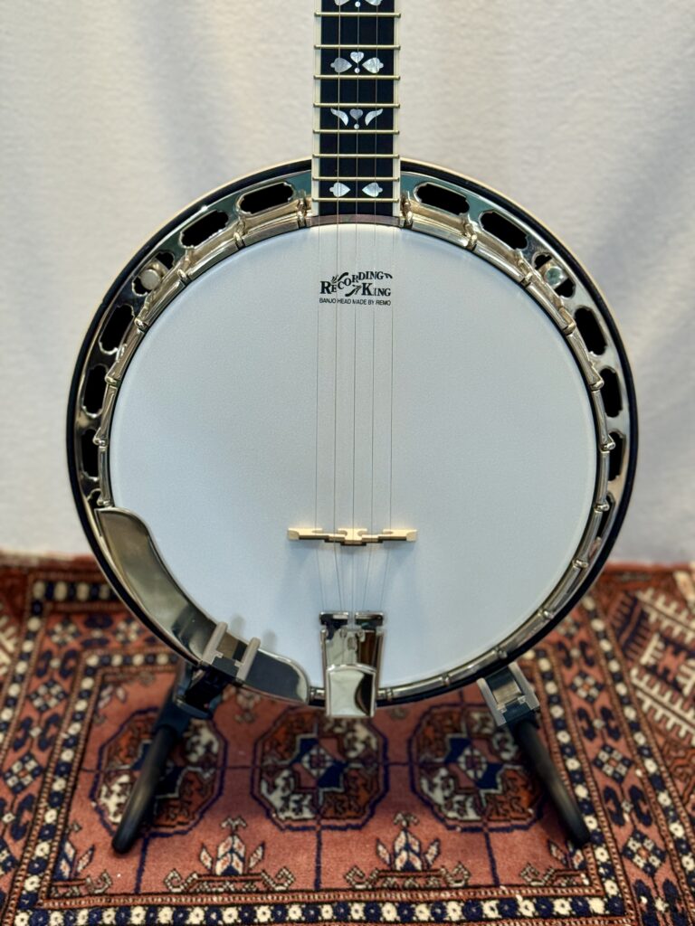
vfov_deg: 39.7
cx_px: 348
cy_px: 463
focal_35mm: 48
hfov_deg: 30.3
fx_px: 1285
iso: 200
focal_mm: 6.76
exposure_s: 1/120
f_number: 1.78
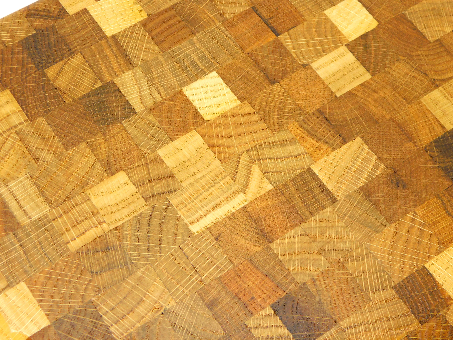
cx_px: 226
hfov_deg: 29.4
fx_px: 864
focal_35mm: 66
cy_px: 170
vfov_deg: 22.3
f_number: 4.2
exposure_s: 1/50
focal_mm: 11.7
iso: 125
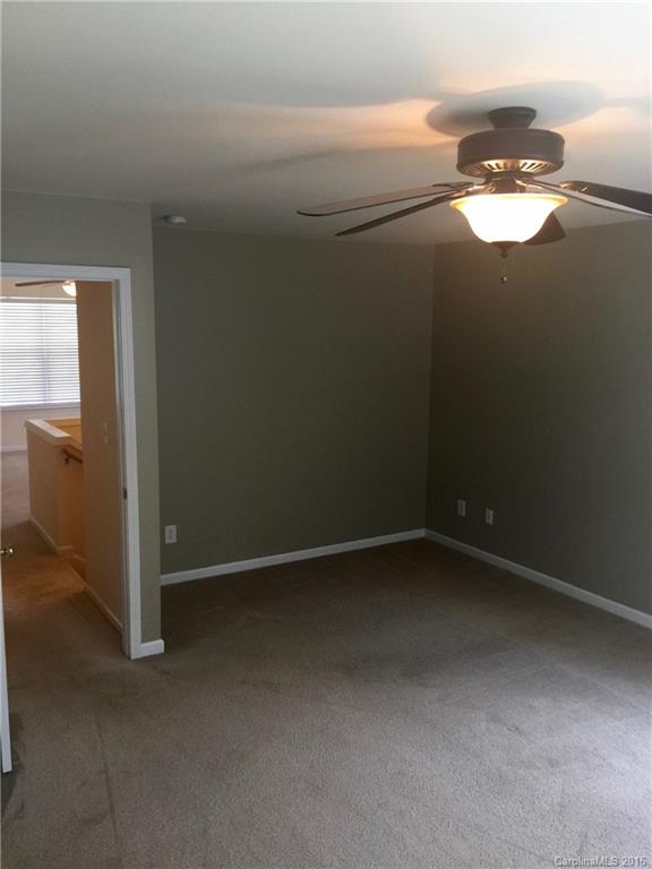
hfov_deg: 48.2
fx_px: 728
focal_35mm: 29
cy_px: 434
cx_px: 326
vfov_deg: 61.7
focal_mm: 4.15
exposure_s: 1/30
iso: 50
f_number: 2.2
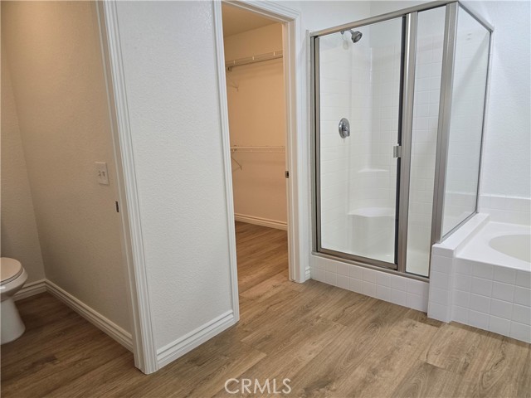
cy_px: 199
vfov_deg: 58.9
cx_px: 266
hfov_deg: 73.9
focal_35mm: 23
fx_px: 353
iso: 160
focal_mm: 6.3
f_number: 1.7
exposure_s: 1/120
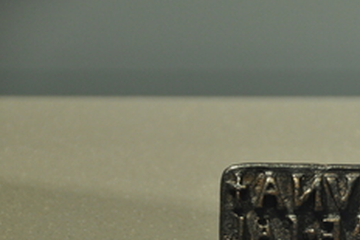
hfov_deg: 4.8
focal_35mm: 426
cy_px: 221
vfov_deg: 3.2
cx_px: 321
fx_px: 4262
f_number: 5.6
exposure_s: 1/30
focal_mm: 150
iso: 1000
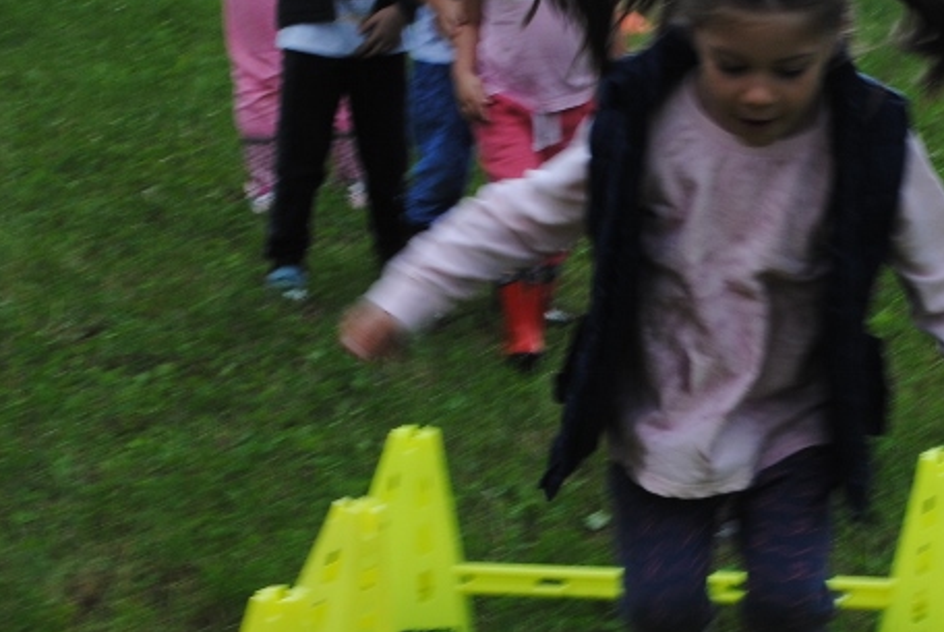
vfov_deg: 10.7
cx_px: 886
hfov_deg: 15.8
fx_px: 3360
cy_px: 324
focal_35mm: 128
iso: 160
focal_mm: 38
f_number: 8
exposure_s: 1/60
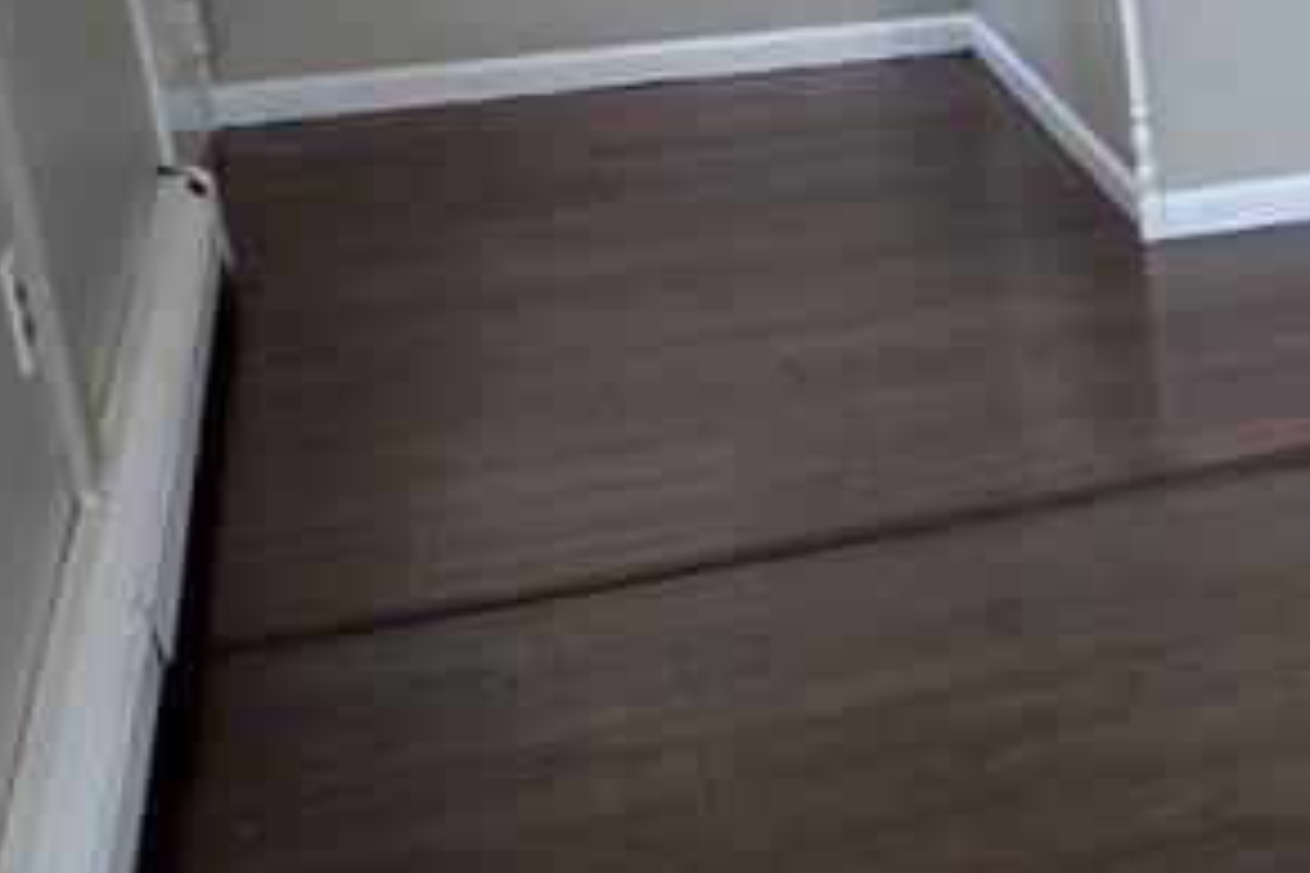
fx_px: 2729
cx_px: 2093
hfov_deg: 21.5
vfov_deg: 18.1
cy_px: 286
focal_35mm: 75
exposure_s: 1/99
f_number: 2.2
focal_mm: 2.22
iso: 125
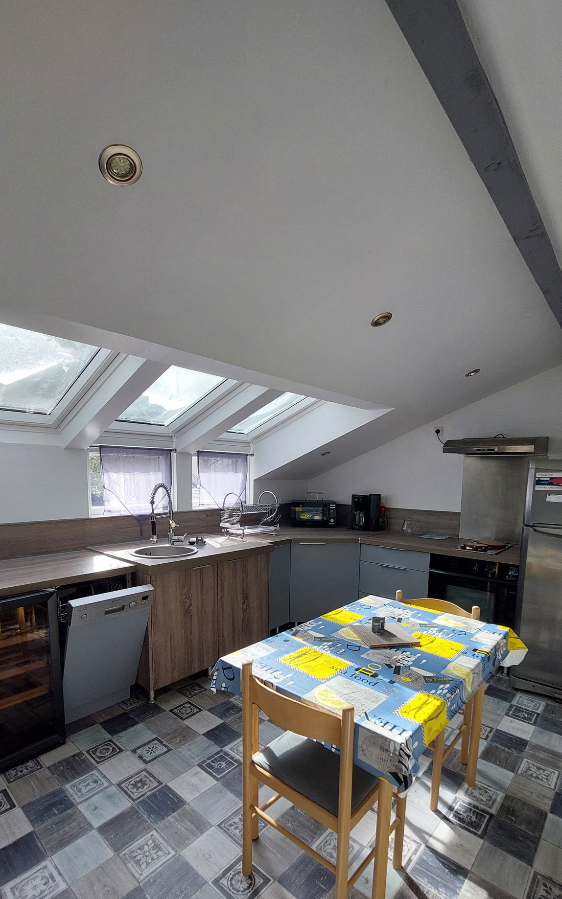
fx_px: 392
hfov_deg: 71.3
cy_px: 519
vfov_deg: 97.0
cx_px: 279
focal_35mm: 16
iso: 50
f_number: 2.2
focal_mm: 1.74
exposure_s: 1/176
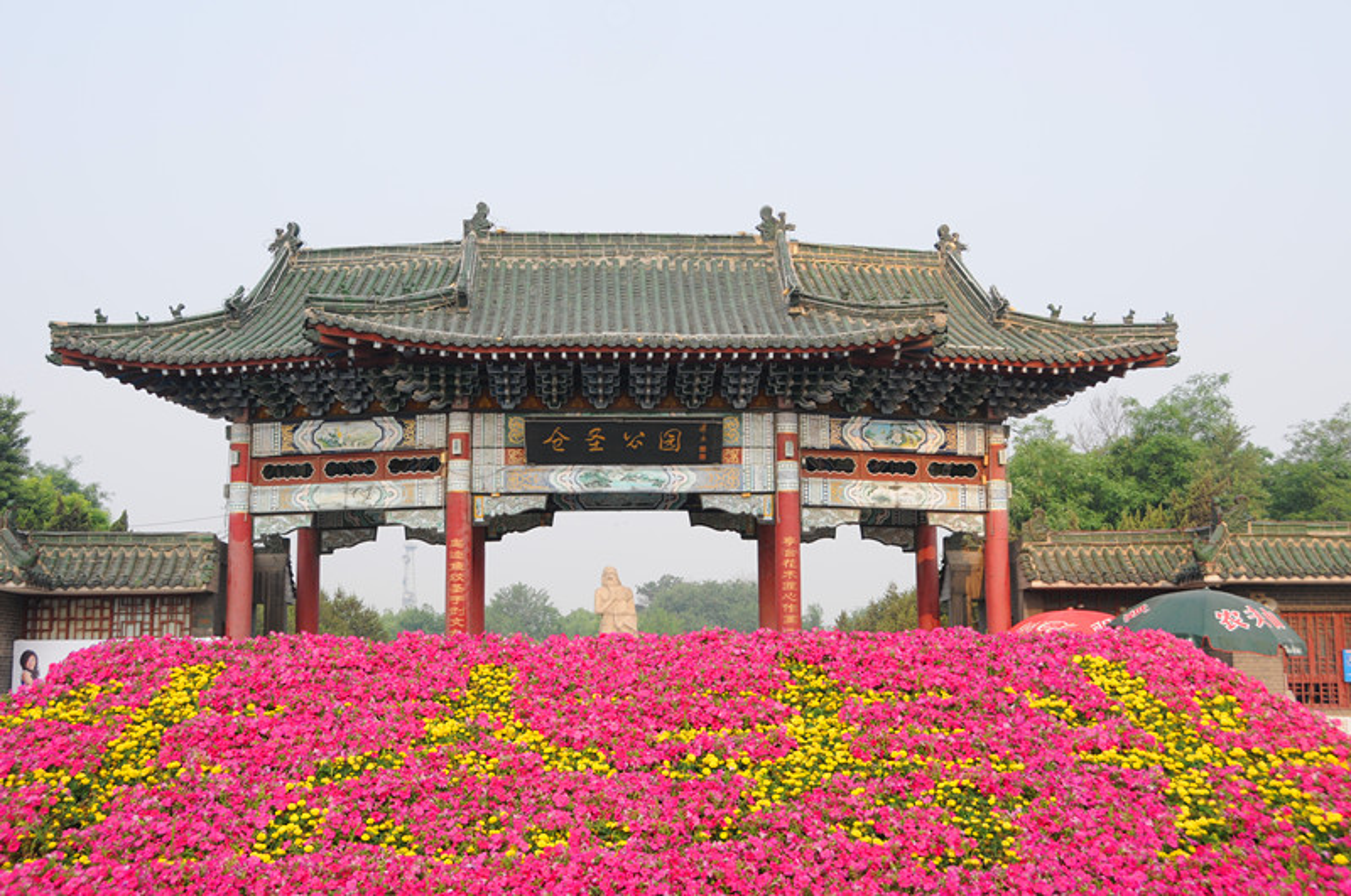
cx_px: 676
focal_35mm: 42
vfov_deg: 31.8
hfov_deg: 46.5
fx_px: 1574
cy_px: 448
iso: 250
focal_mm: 28
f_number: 8
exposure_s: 1/250
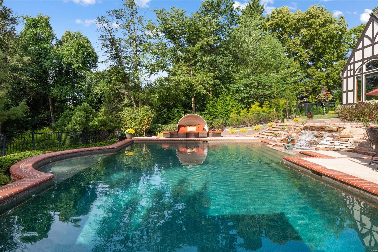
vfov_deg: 57.2
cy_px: 126
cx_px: 189
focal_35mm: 22
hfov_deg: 78.6
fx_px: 231
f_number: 10
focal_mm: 11
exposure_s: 1/200
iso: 400
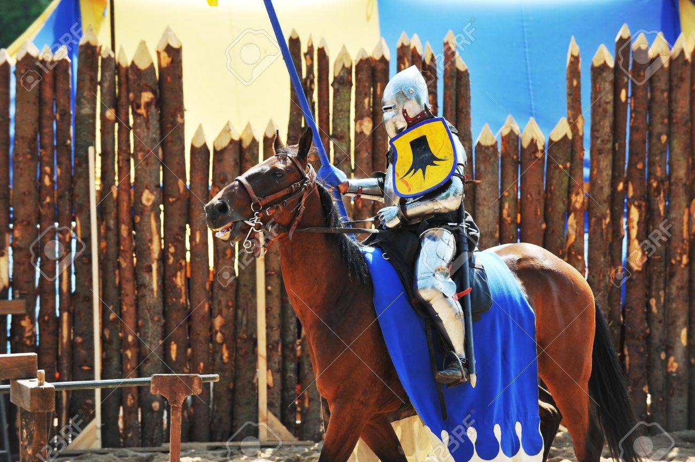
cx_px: 348
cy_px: 231
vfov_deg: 9.1
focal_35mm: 150
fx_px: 2894
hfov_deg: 13.7
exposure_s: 1/800
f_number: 4
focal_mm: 150
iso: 200
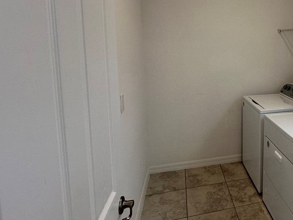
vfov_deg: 48.7
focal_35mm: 28
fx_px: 237
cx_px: 254
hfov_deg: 56.3
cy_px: 69
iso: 160
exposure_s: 1/120
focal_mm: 2.22
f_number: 2.2
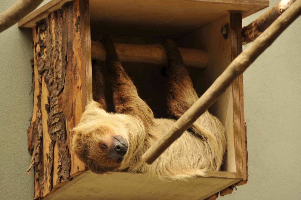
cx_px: 150
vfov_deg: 4.6
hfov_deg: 6.9
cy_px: 100
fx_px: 2505
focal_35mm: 300
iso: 200
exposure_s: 1/13
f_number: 8
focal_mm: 200
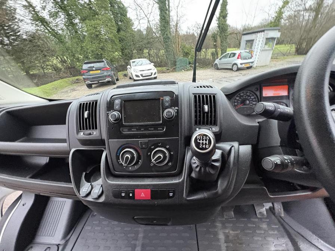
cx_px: 168
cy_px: 126
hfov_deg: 102.1
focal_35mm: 14
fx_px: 135
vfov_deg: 85.7
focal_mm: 2.22
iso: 1000
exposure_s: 1/40
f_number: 2.2
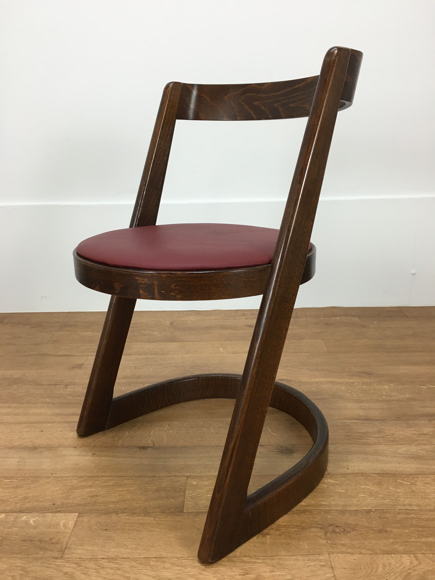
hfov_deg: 48.2
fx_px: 486
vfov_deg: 61.7
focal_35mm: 29
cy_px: 290
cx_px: 218
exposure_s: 1/33
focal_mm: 4.15
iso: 50
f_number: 2.2
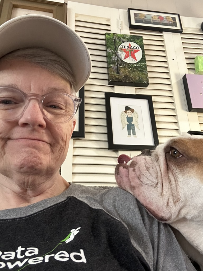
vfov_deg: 60.0
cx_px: 102
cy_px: 136
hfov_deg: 46.8
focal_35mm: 30
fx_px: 235
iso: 320
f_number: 1.9
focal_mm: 2.69
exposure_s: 1/30
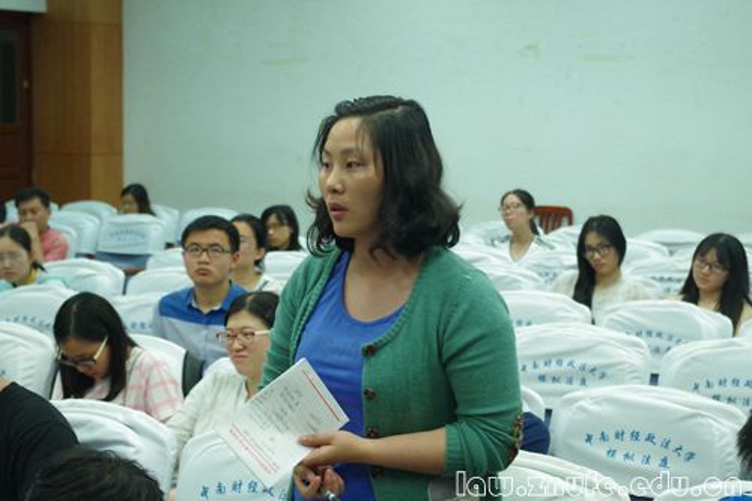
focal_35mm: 64
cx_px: 376
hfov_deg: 31.4
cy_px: 250
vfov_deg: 21.2
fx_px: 1336
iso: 1600
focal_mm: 42.5
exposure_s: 1/30
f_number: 5.6
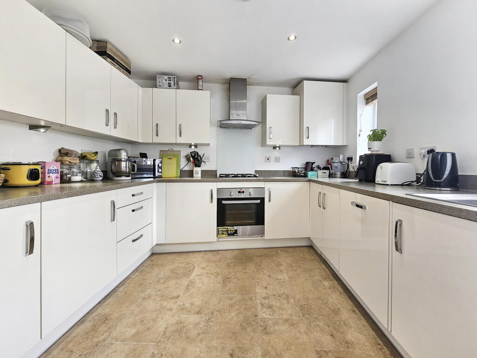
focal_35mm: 13
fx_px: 179
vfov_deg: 89.9
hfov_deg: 106.2
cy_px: 179
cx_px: 238
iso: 64
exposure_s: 1/50
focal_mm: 2.2
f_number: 2.2
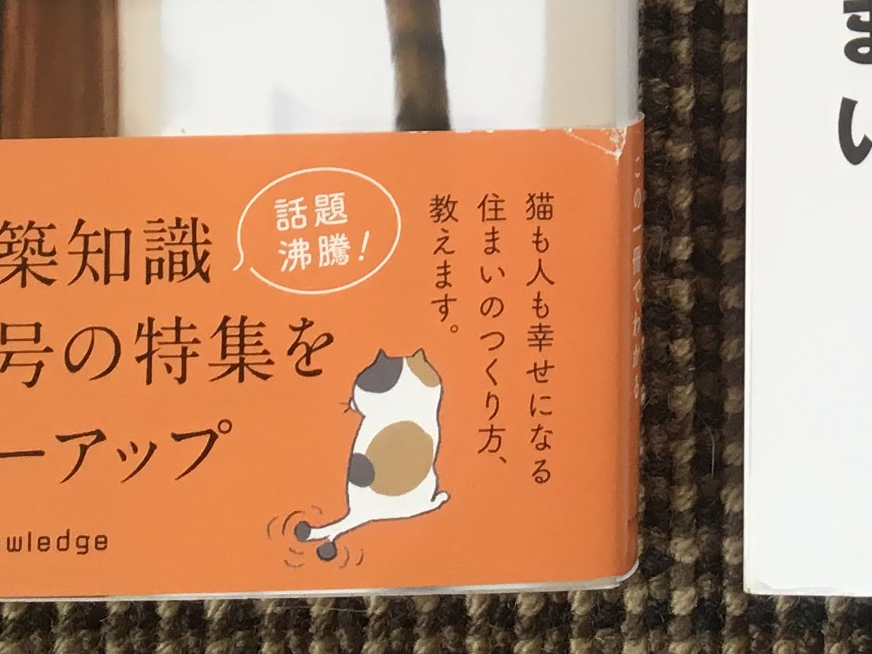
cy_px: -418
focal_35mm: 100
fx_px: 2519
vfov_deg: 13.6
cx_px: 748
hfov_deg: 19.4
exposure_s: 1/40
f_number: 2.2
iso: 25
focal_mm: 4.15
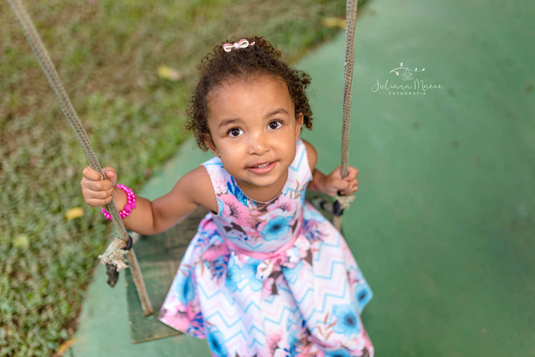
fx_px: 520
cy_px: 178
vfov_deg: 37.9
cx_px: 268
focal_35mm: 35
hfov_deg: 54.4
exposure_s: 1/1000
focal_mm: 35
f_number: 1.8
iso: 250
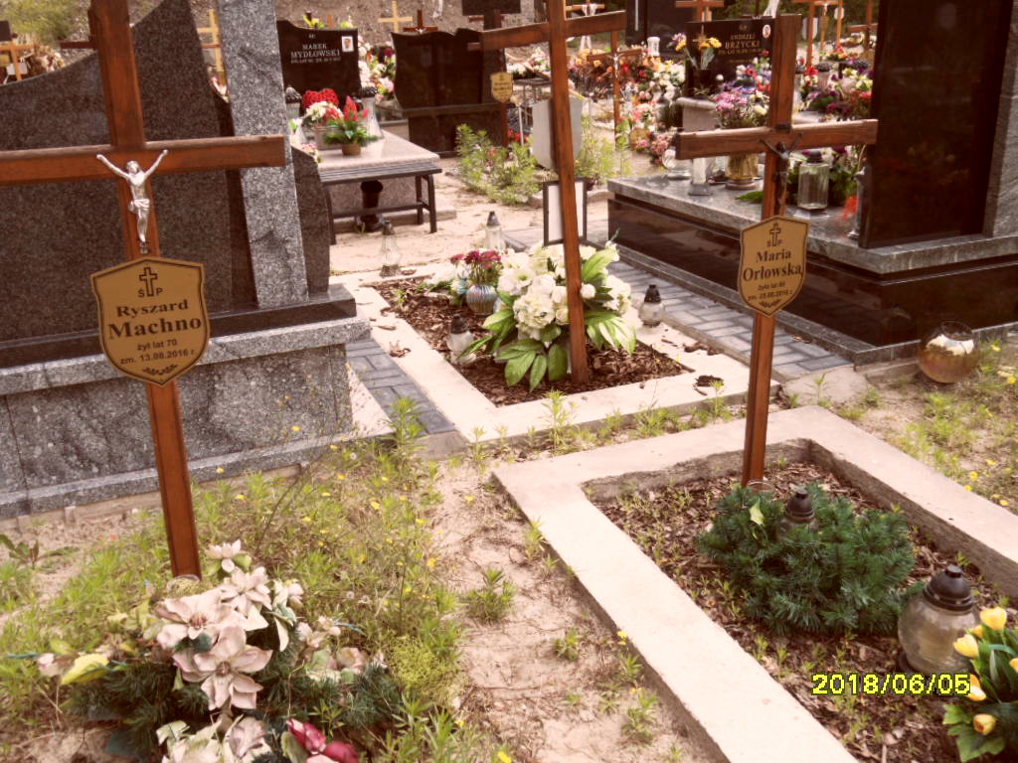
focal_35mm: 32
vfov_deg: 44.2
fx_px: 941
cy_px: 382
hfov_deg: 56.8
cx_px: 509
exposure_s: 1/350
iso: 80
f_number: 3.4
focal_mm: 5.3
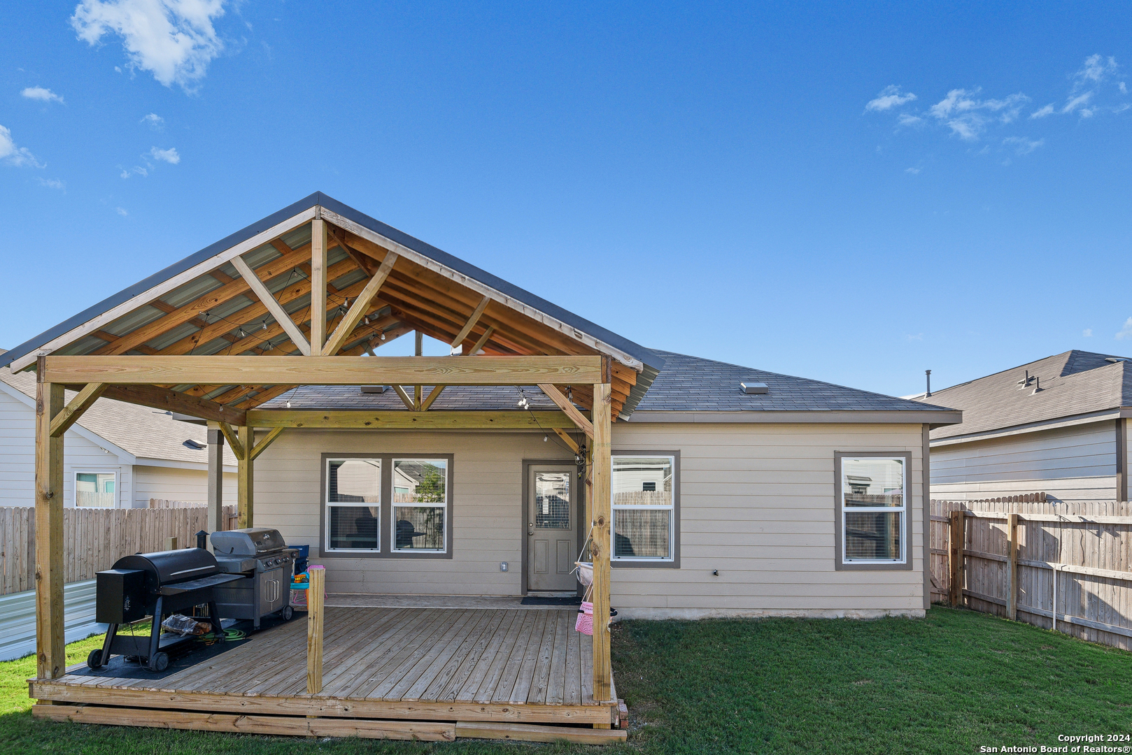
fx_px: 503
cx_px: 566
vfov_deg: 73.8
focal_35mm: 16
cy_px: 378
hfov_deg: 96.7
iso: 400
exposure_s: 1/320
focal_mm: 16
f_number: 8
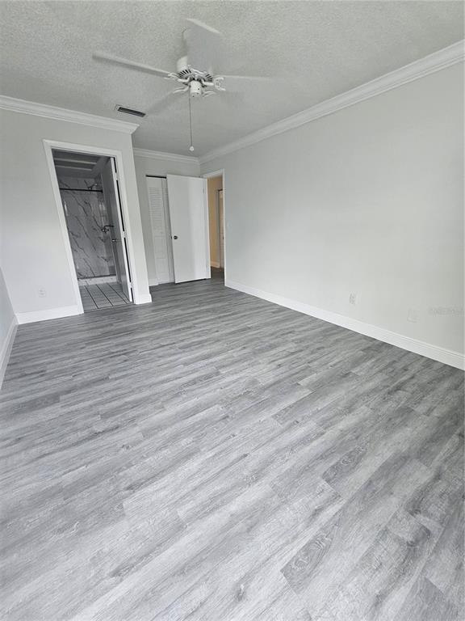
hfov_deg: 89.9
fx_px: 233
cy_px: 310
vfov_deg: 106.2
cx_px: 232
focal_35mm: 13
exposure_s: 1/60
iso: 200
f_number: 2.2
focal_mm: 2.2
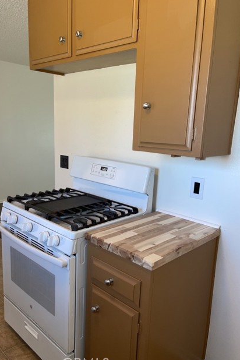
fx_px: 280
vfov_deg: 65.5
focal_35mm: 28
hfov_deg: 46.4
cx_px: 114
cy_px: 185
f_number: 1.6
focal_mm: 5.1
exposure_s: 1/38
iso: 32
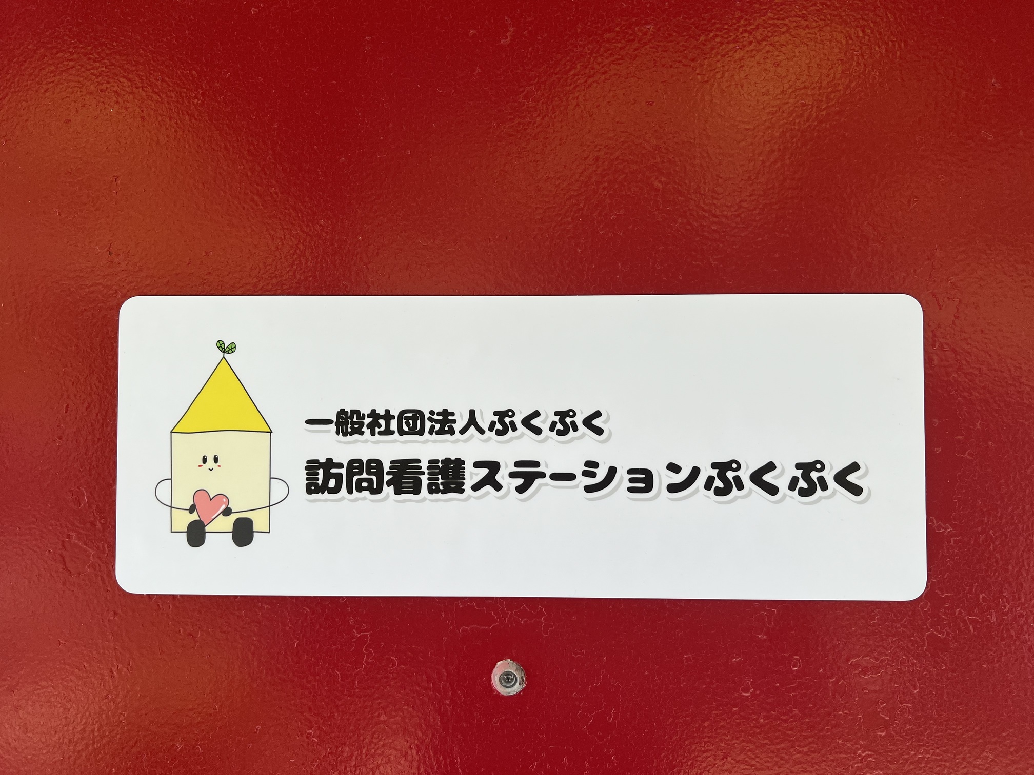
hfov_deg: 67.3
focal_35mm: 26
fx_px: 777
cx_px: 517
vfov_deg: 53.1
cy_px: 388
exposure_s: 1/482
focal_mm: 5.7
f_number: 1.5
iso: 50
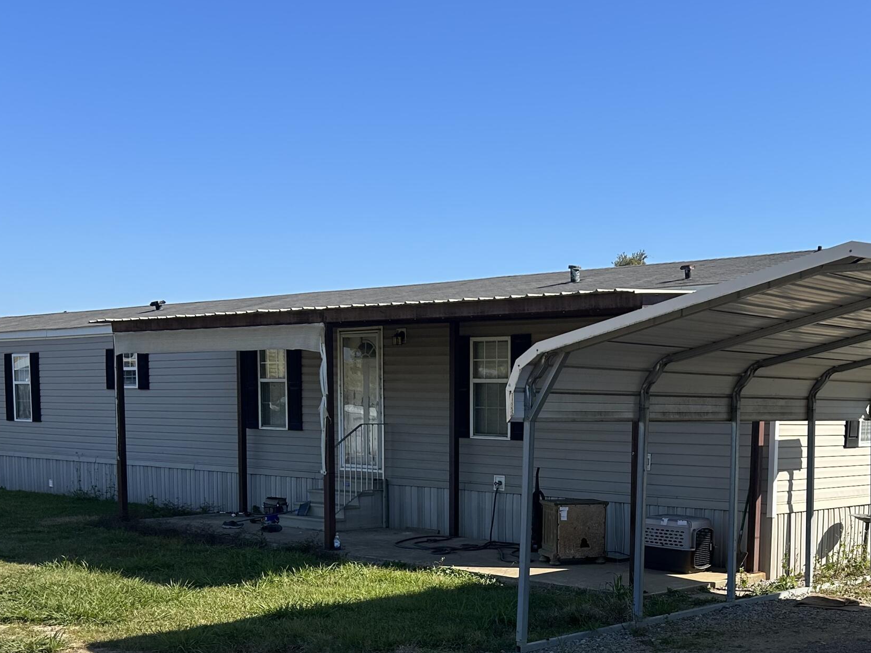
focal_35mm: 47
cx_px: 562
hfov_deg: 40.1
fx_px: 1183
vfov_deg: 30.1
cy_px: 530
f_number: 1.5
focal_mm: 5.7
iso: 50
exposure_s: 1/3165
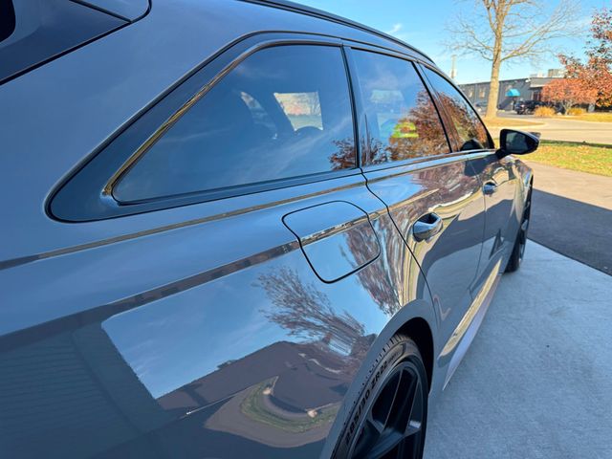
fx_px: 424
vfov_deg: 56.8
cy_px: 230
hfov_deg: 71.6
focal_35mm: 24
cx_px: 306
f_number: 1.78
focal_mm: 6.76
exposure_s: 1/955
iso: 100
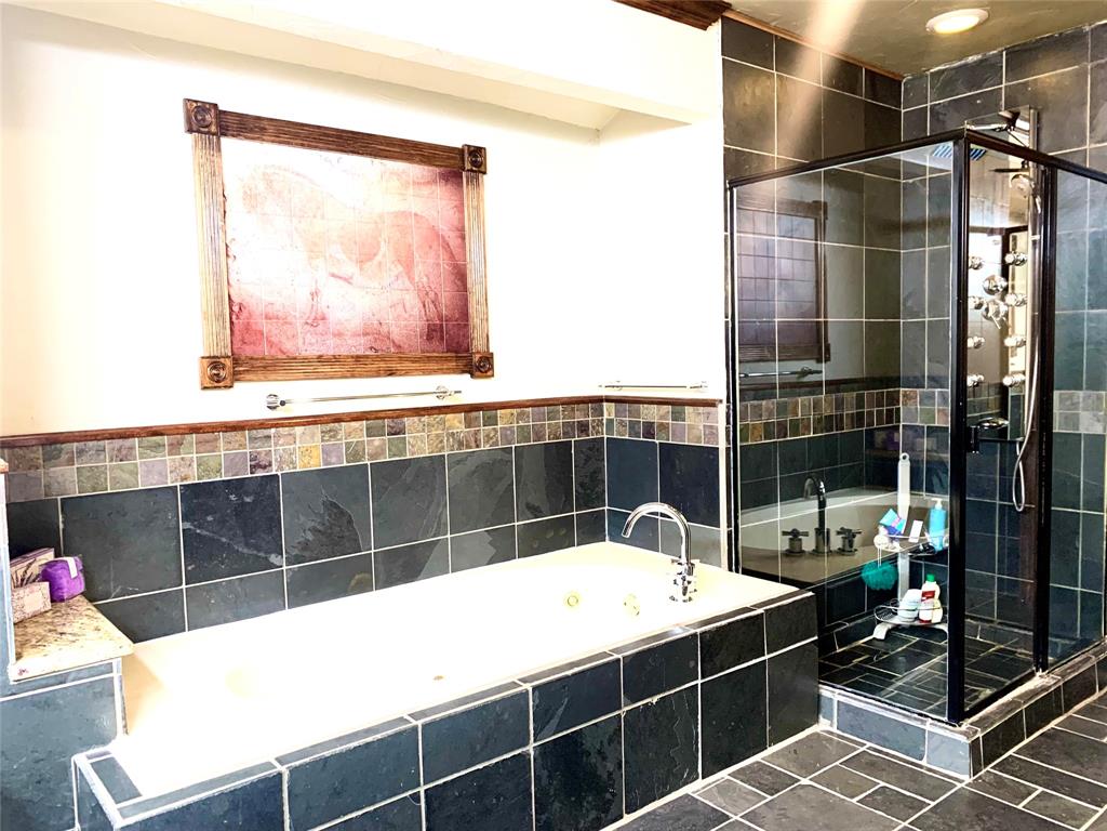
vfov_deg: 53.1
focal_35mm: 26
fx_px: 831
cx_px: 554
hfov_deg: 67.3
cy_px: 416
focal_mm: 4.25
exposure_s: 1/60
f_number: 1.8
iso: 125
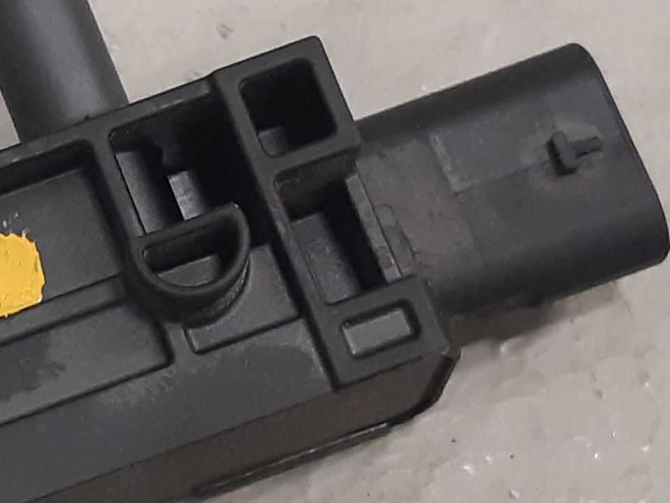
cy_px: 249
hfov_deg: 33.0
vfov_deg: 26.6
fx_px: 1065
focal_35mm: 55
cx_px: 57
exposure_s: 1/50
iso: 200
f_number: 1.7
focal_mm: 3.93
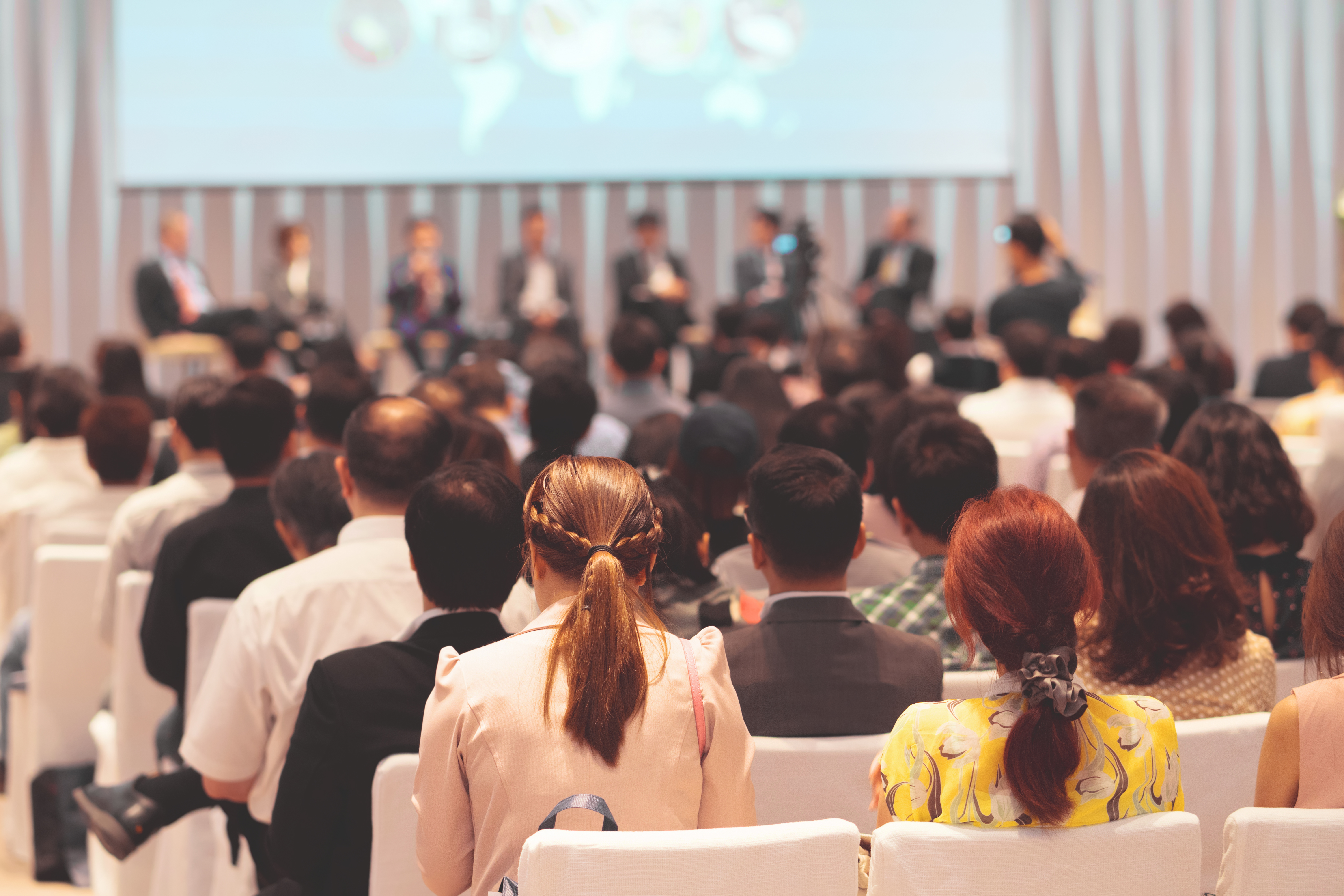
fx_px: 4760
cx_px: 672
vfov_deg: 10.8
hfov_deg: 16.1
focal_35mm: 128
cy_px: 448
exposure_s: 1/100
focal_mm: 85
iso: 1000
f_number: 2.5
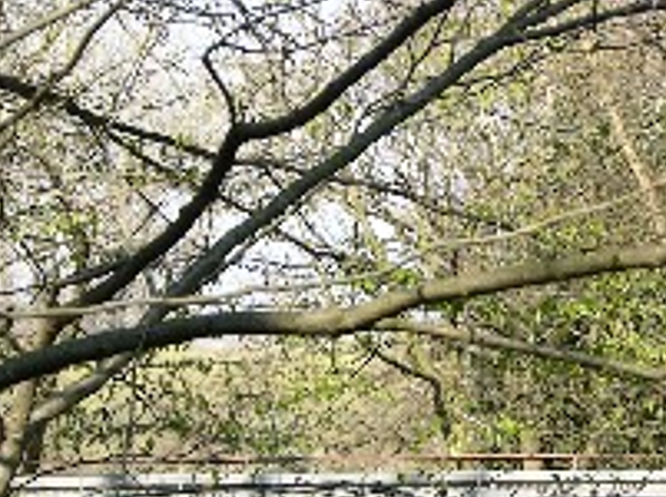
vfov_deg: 4.2
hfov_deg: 5.6
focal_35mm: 351
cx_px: 694
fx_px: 6741
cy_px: 653
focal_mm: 29.5
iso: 50
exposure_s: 1/117
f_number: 4.7
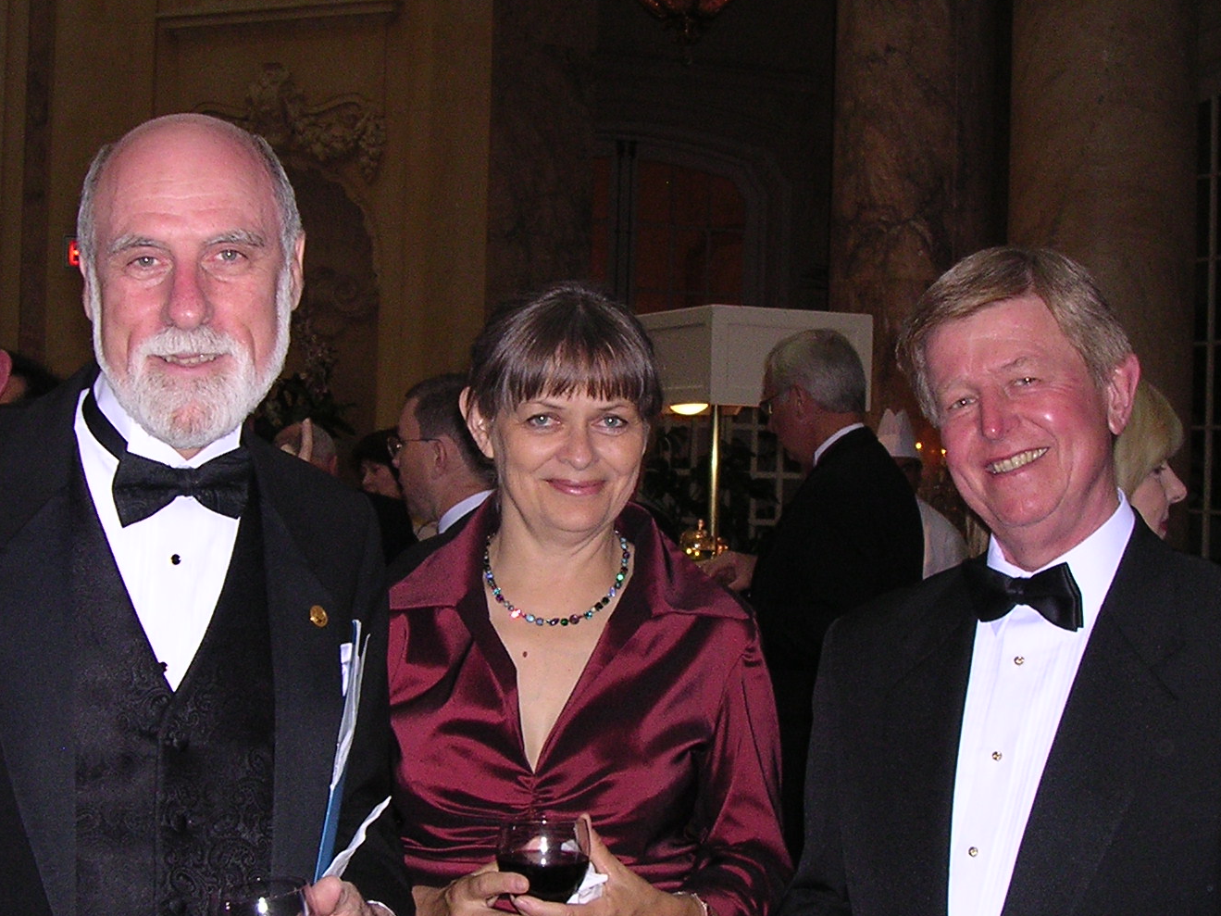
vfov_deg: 24.8
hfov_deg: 32.7
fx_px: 2081
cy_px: 520
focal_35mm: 59
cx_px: 546
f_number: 2.8
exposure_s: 1/60.1
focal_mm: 5.8
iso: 210
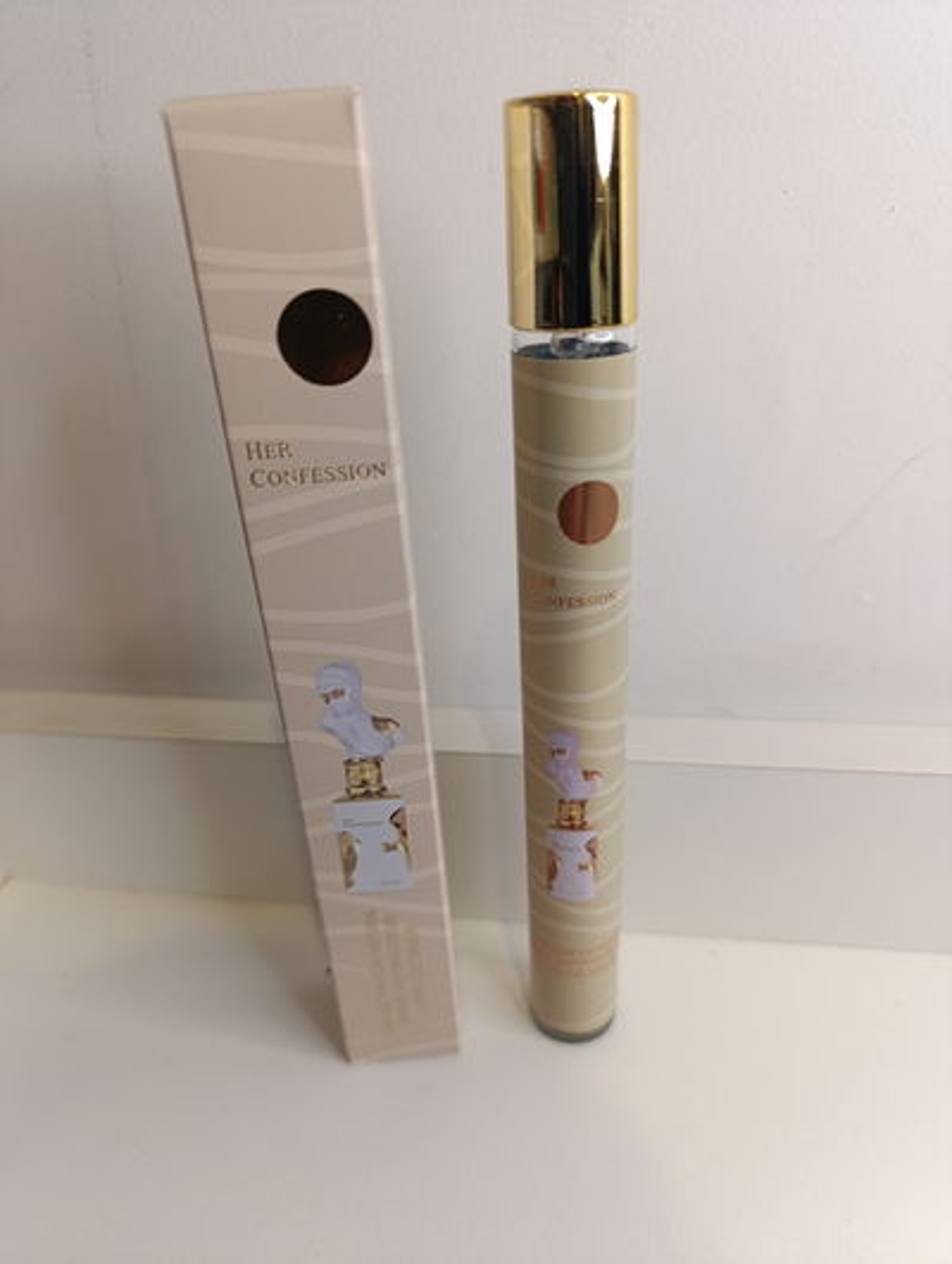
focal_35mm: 23
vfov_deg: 73.8
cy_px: 632
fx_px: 841
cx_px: 476
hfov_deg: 59.0
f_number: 1.6
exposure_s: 1/100
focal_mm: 6.14
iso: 400
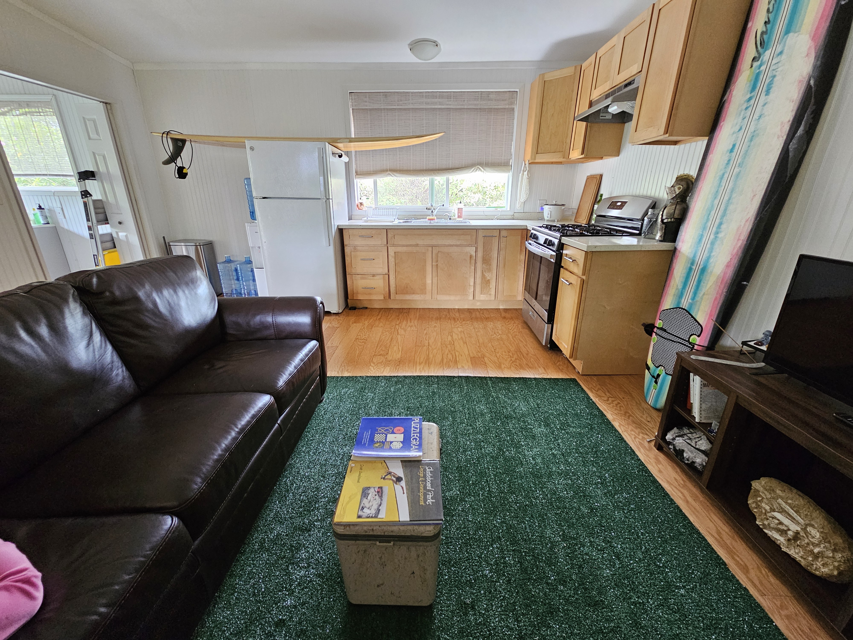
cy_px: 320
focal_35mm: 13
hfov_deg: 106.2
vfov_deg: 89.9
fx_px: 320
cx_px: 426
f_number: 2.2
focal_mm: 2.2
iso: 400
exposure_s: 1/30
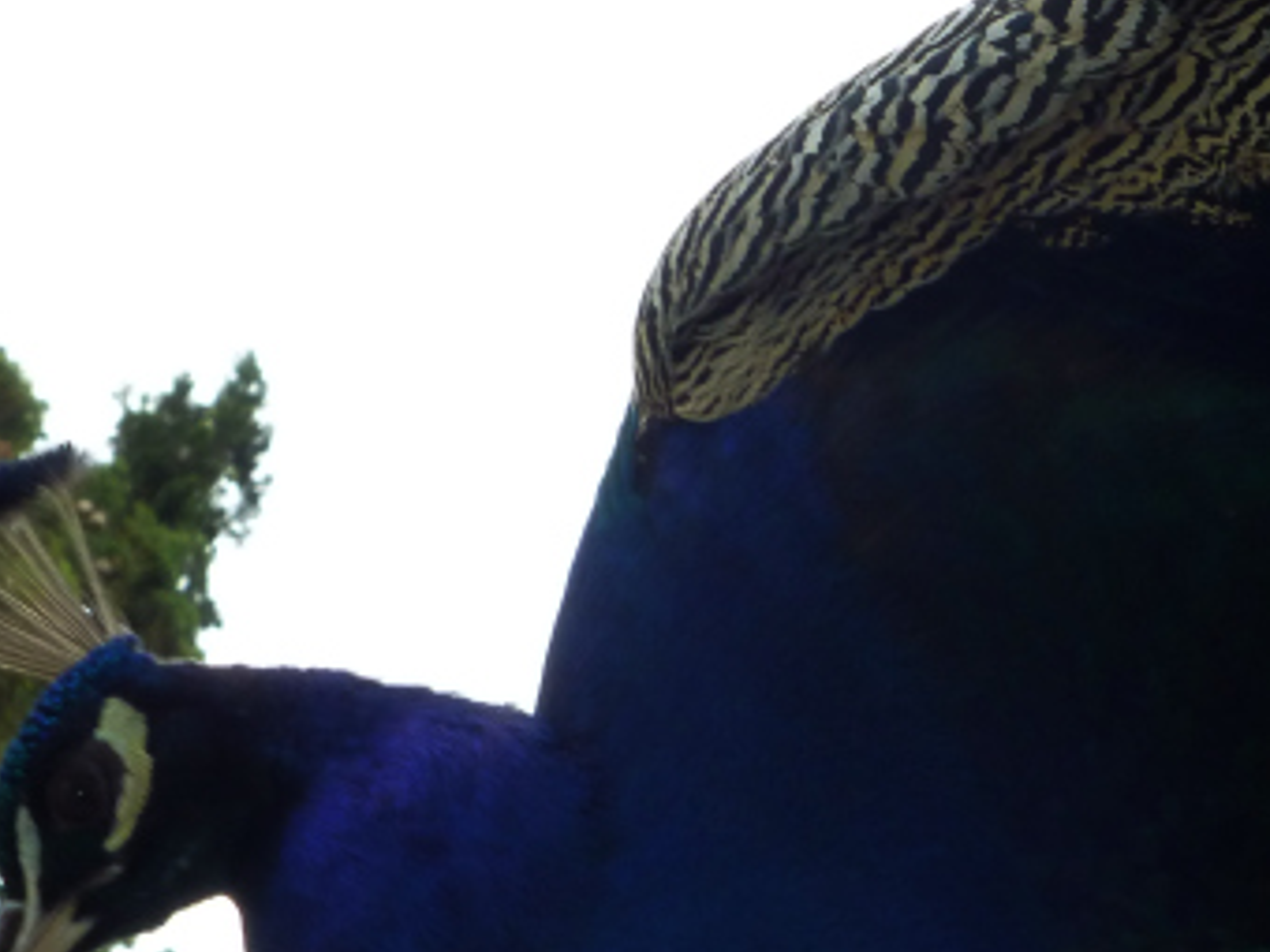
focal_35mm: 228
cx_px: 788
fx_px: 8365
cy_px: 683
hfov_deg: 8.7
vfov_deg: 6.5
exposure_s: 1/80
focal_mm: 16.1
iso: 160
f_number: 5.2
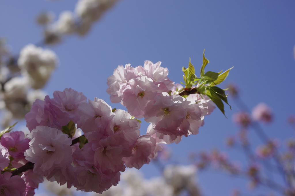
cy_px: 98
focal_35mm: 60
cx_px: 148
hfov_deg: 33.4
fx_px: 491
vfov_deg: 22.6
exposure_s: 1/1600
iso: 200
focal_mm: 40
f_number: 5
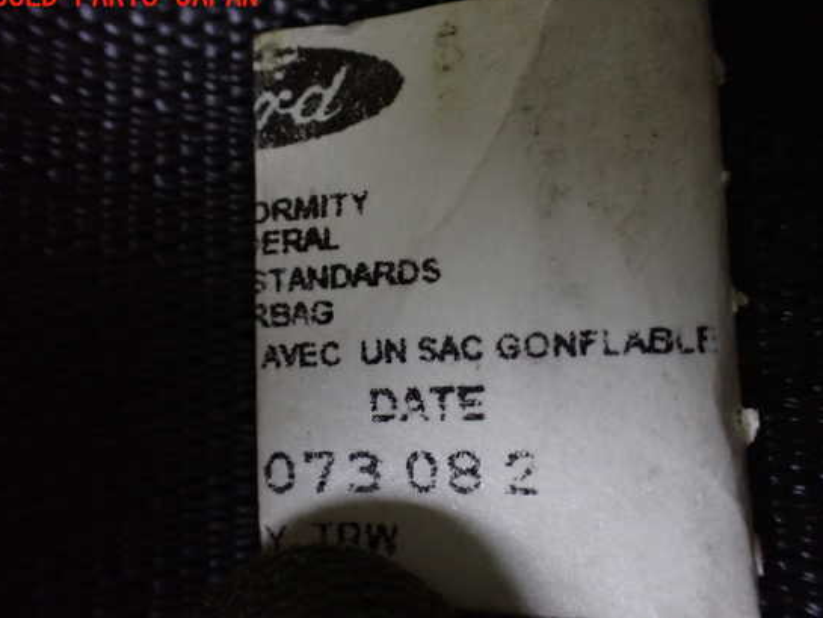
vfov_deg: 43.0
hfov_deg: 55.3
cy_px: 317
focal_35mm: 33
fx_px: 785
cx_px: 436
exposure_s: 1/60
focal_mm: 5.4
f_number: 2.3
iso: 800
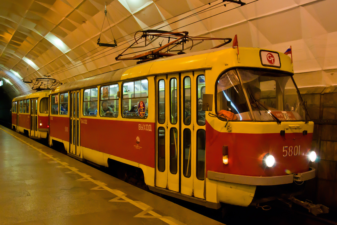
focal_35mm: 27
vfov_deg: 47.9
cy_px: 112
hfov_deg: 67.4
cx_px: 168
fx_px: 253
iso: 800
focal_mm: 18
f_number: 8
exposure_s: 1/40
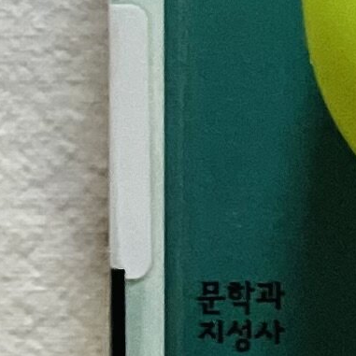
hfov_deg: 7.0
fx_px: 2827
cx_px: 705
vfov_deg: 6.9
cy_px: -458
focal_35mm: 243
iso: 640
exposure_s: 1/40
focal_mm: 4.2
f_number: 1.6
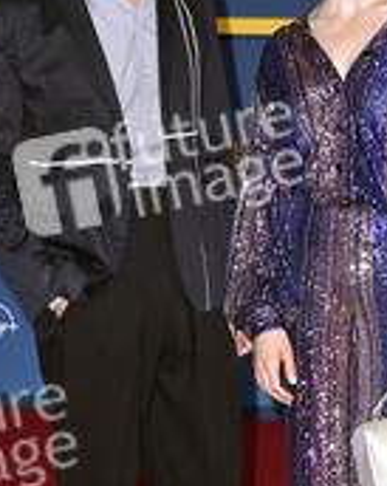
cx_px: 240
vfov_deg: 13.6
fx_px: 2038
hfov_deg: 10.8
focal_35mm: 142
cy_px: 311
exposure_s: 1/250
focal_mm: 65
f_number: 5.6
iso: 800
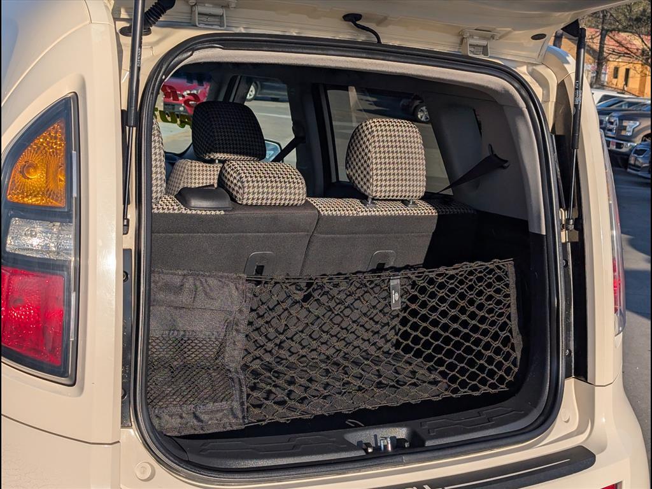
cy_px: 244
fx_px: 923
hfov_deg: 38.9
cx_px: 326
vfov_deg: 29.7
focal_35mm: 49
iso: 22
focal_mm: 6.9
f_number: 1.68
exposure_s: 1/2000
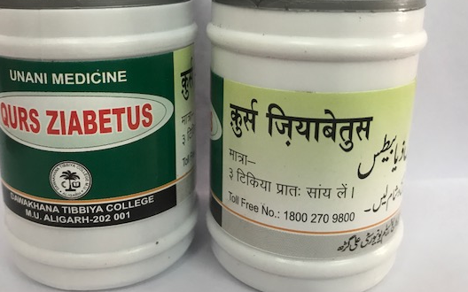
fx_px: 459
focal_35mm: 36
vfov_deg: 35.1
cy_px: 102
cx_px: 211
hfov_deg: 53.9
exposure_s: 1/17
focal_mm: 3.99
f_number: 1.8
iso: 50
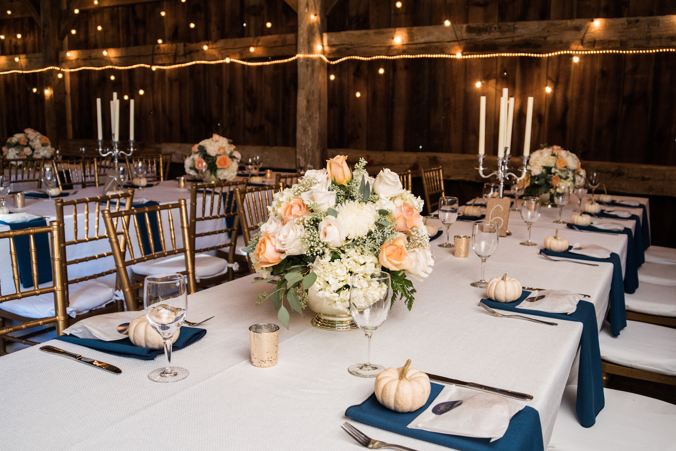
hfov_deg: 51.8
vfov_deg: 36.0
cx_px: 356
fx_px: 695
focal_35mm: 37
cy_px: 241
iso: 1250
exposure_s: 1/125
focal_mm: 34
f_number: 5.6
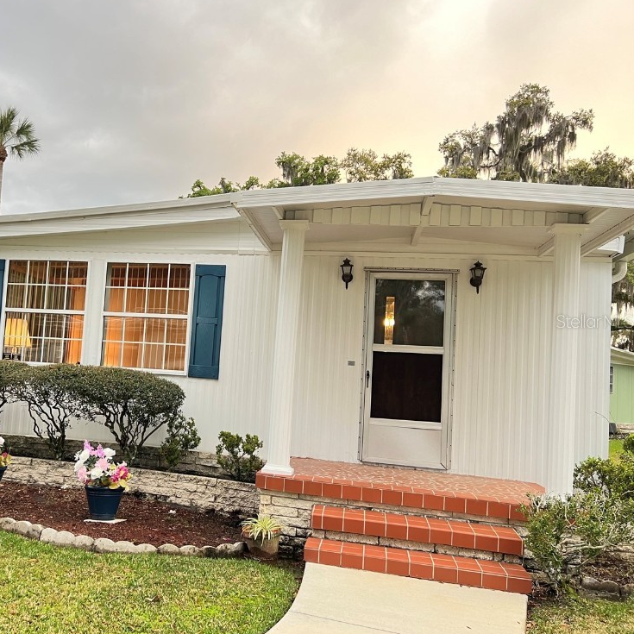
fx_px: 663
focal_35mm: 32
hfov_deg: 49.9
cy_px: 321
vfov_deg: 51.1
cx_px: 196
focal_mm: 5.7
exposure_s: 1/83
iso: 125
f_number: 1.5
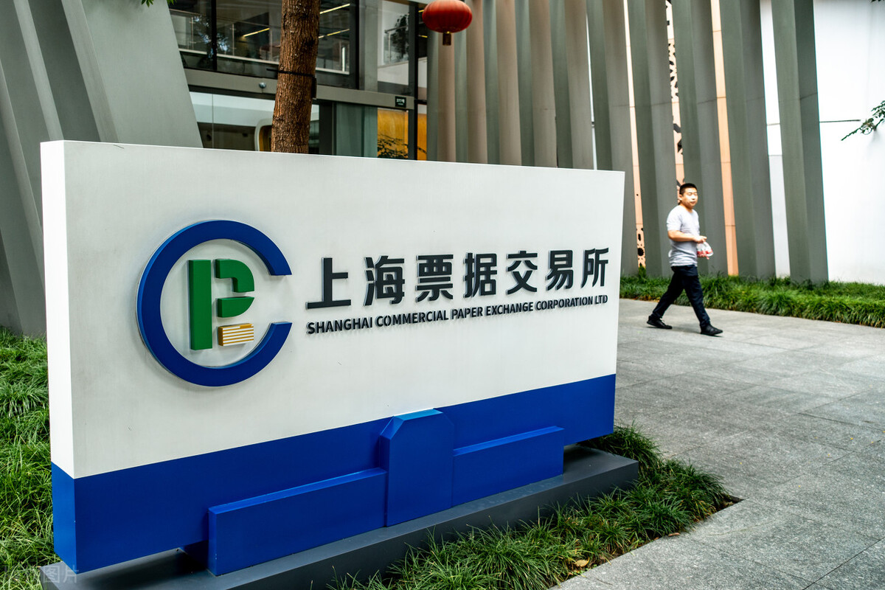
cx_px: 442
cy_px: 295
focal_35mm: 34
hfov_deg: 55.8
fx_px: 836
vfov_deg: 38.9
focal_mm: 12.48
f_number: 3.5
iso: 125
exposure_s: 1/125
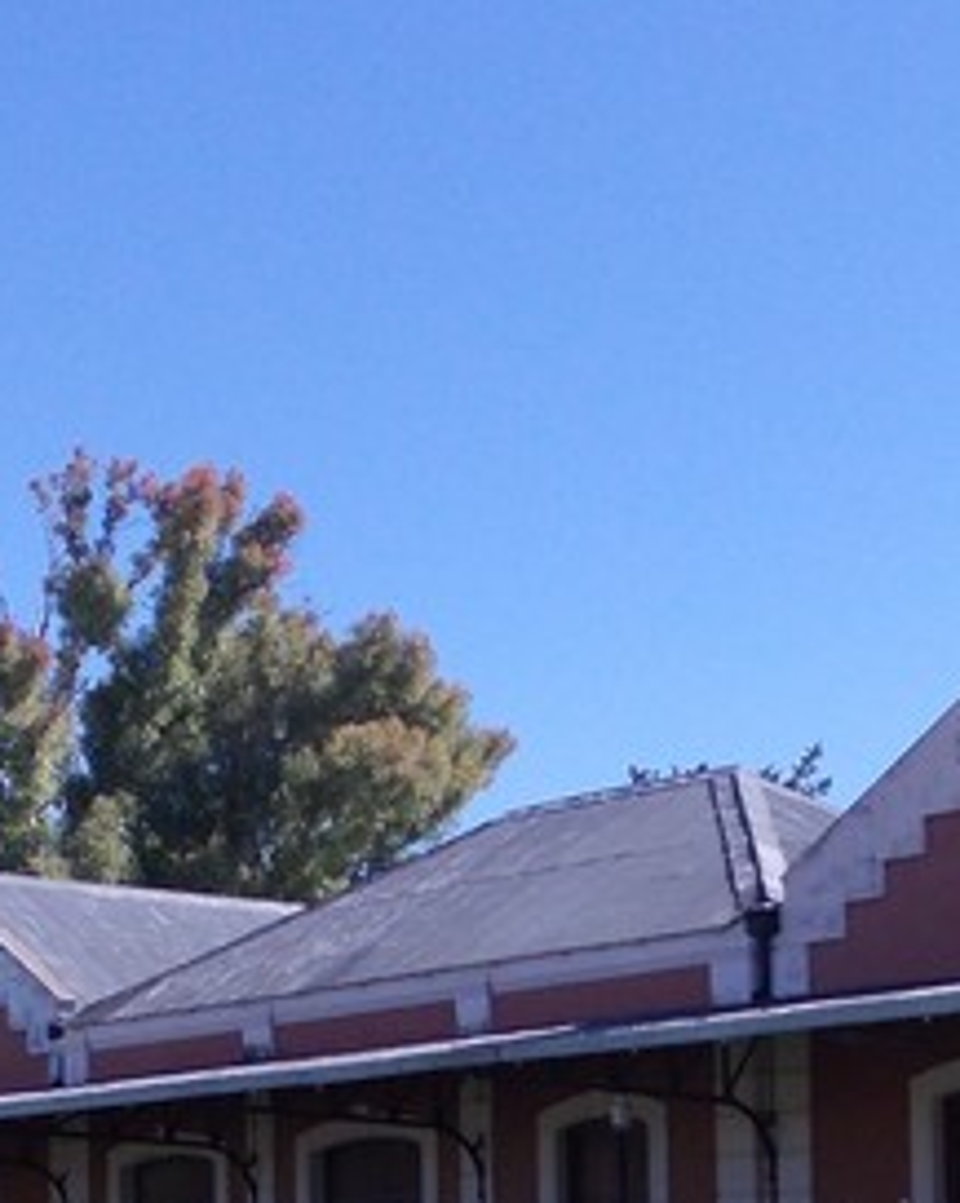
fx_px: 2739
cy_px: 1230
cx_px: 540
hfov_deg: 19.9
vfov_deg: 23.6
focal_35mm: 77
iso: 80
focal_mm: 4
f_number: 5.4
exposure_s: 1/200
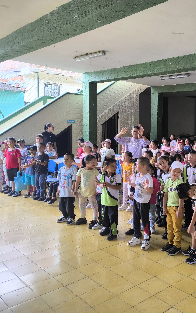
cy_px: 155
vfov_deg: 58.1
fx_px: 282
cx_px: 182
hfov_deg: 35.7
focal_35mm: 33
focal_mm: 6.14
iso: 320
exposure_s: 1/120
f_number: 1.65
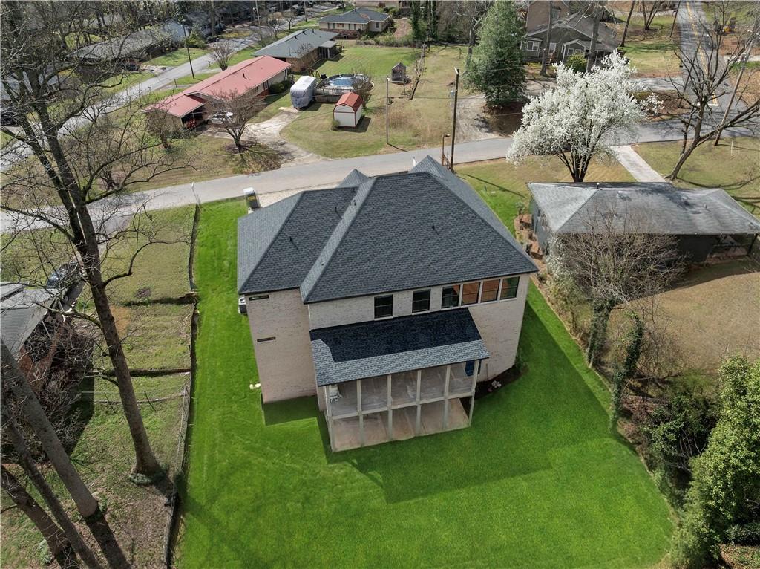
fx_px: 526
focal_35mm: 24
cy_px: 284
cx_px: 380
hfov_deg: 71.6
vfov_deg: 56.7
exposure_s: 1/1250
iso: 110
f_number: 2.8
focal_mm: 12.29
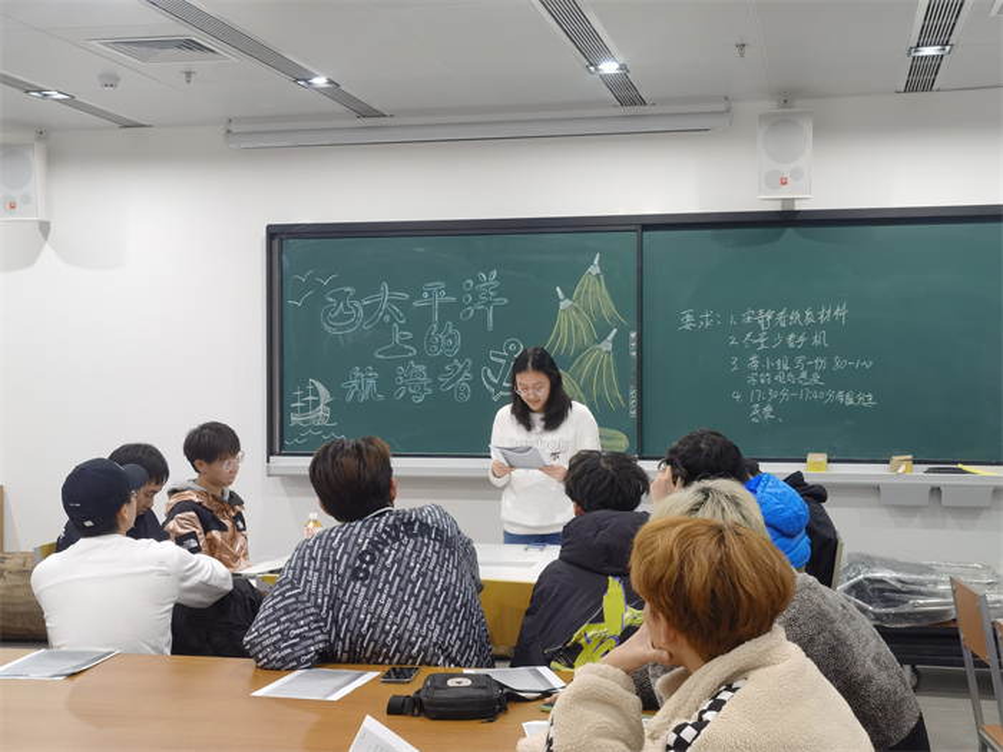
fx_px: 1420
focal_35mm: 49
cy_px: 376
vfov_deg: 29.7
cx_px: 502
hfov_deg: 38.9
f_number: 1.9
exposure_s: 1/50
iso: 125
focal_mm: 6.67
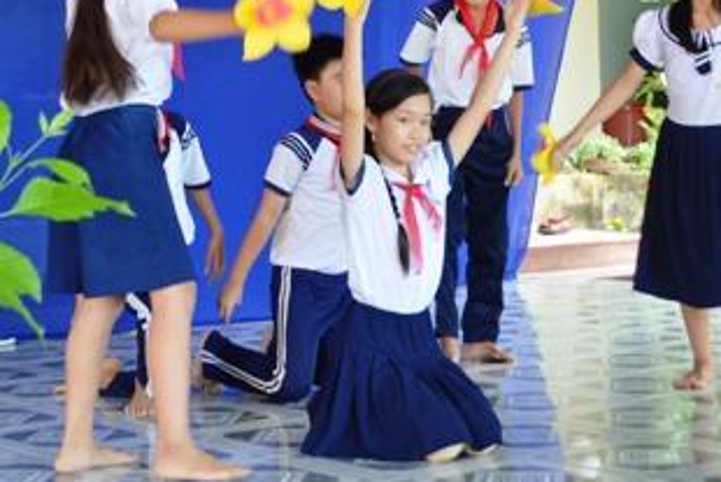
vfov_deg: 13.7
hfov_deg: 20.6
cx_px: 260
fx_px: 1984
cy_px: 35
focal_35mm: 99
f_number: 4.8
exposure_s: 1/50
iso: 400
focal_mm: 32
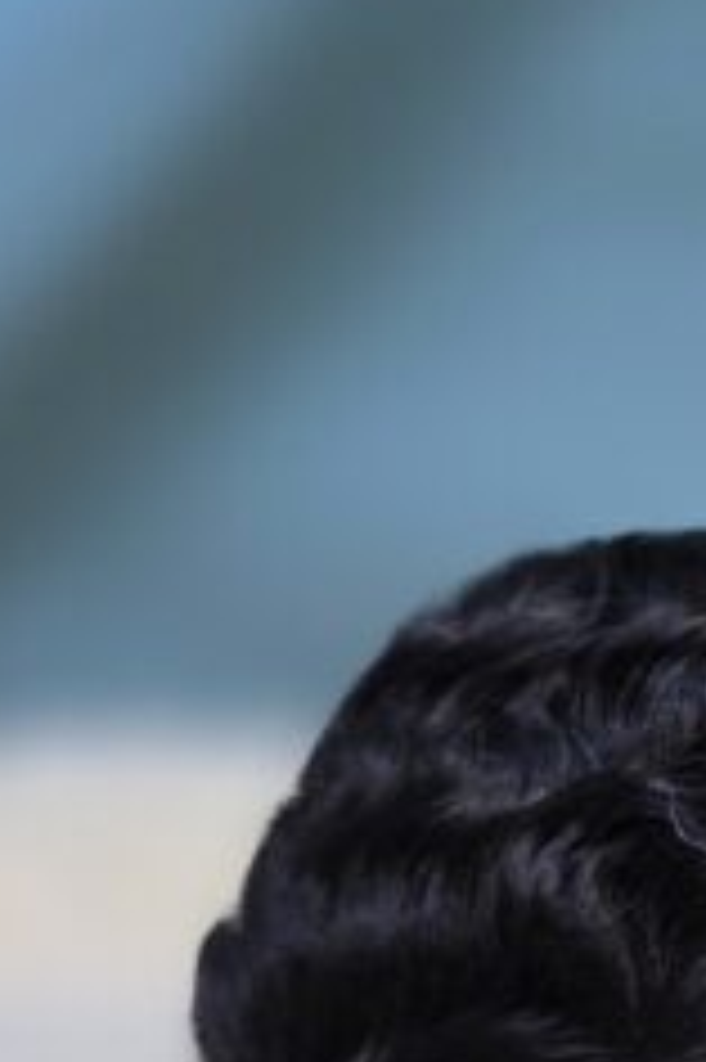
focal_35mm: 104
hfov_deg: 11.6
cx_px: 1475
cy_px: 801
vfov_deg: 19.5
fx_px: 3064
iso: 40
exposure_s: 1/72.1
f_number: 1.7
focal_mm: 6.3
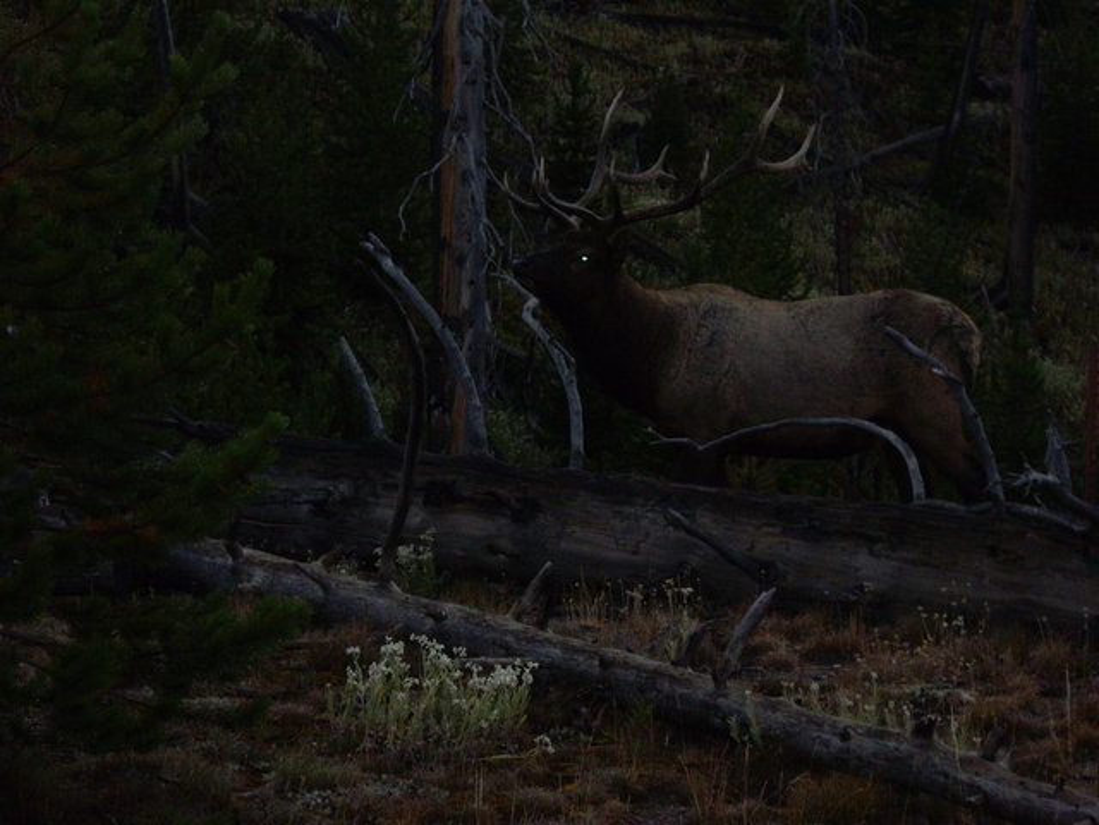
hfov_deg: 17.3
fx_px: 3619
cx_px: 550
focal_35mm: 114
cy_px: 412
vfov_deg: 13.0
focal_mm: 18.6
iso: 200
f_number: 5.2
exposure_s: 1/125
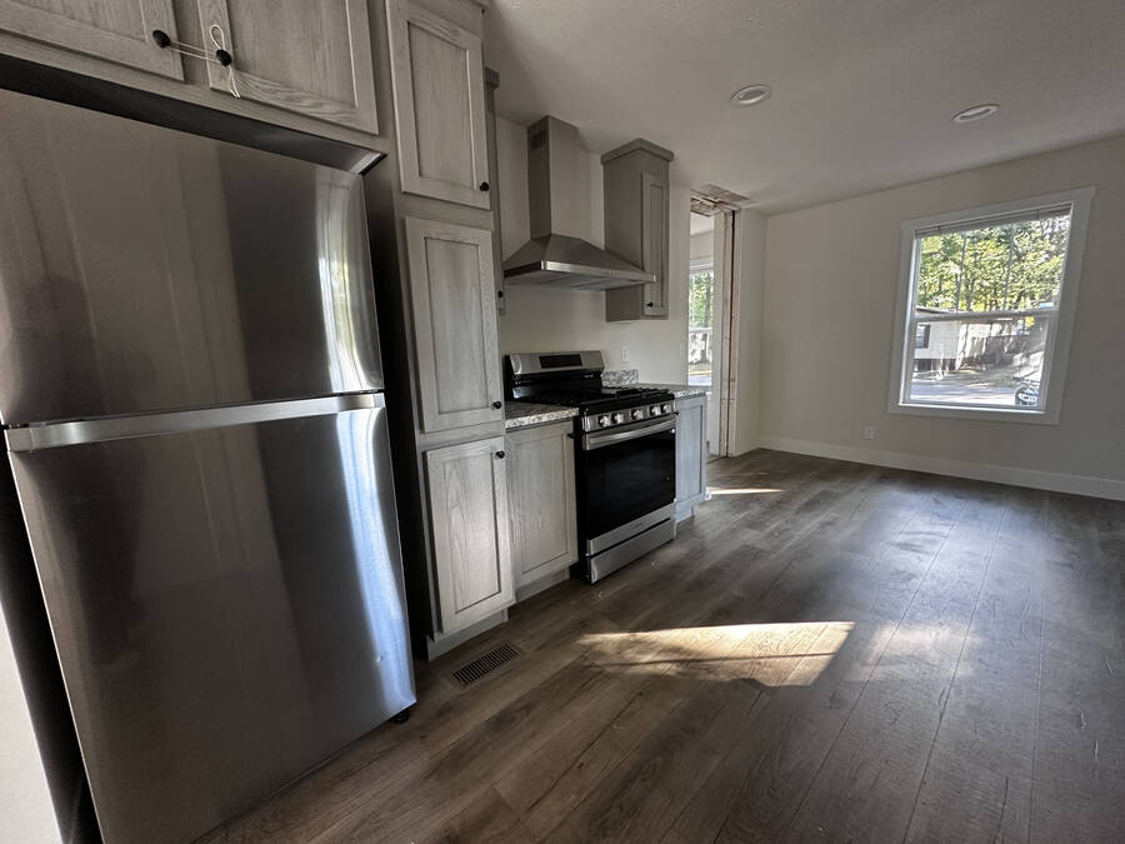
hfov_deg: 102.1
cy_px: 422
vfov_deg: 85.7
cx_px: 562
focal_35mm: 14
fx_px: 455
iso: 320
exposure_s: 1/60
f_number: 2.2
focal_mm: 2.22
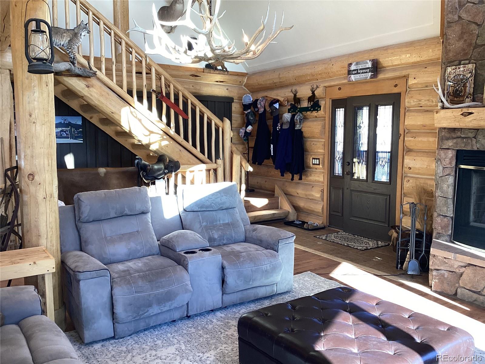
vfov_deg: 45.4
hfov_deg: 58.4
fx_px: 434
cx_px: 242
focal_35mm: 31
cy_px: 182
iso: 64
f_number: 2.4
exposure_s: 1/60
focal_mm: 3.3
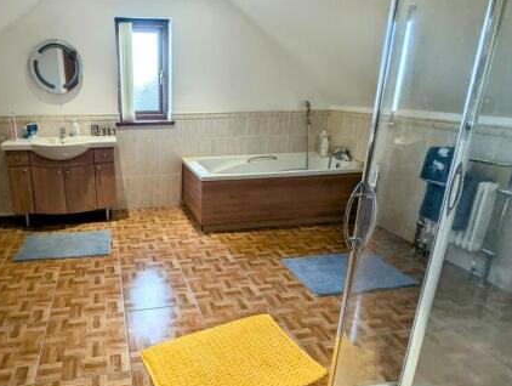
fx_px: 326
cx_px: 165
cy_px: 184
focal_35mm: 22
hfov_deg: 73.6
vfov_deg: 61.2
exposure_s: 1/60
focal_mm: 2.35
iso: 85
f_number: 2.2
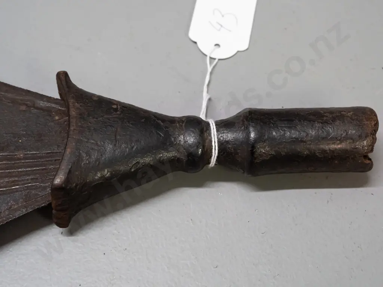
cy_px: 144
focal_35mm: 54
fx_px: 597
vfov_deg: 27.0
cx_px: 192
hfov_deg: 35.5
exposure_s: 1/100
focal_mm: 27
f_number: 5.6
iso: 3200
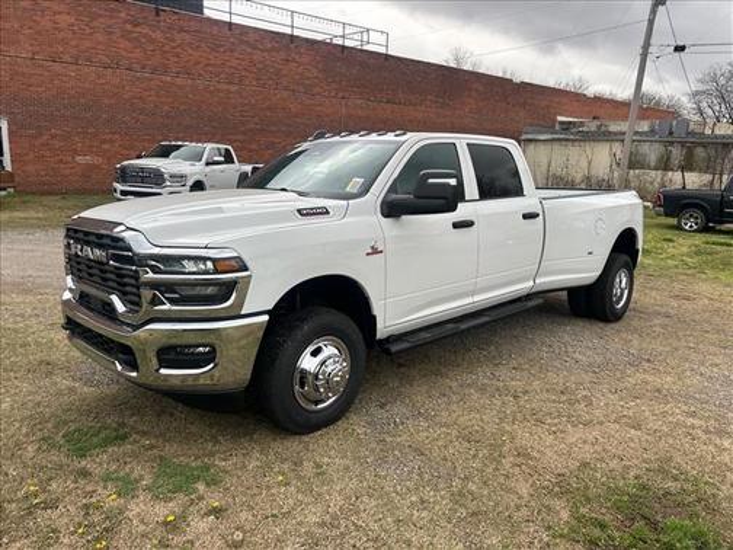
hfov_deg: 67.3
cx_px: 366
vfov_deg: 53.1
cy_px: 275
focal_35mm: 26
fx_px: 551
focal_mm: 5.7
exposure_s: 1/395
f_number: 1.5
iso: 50
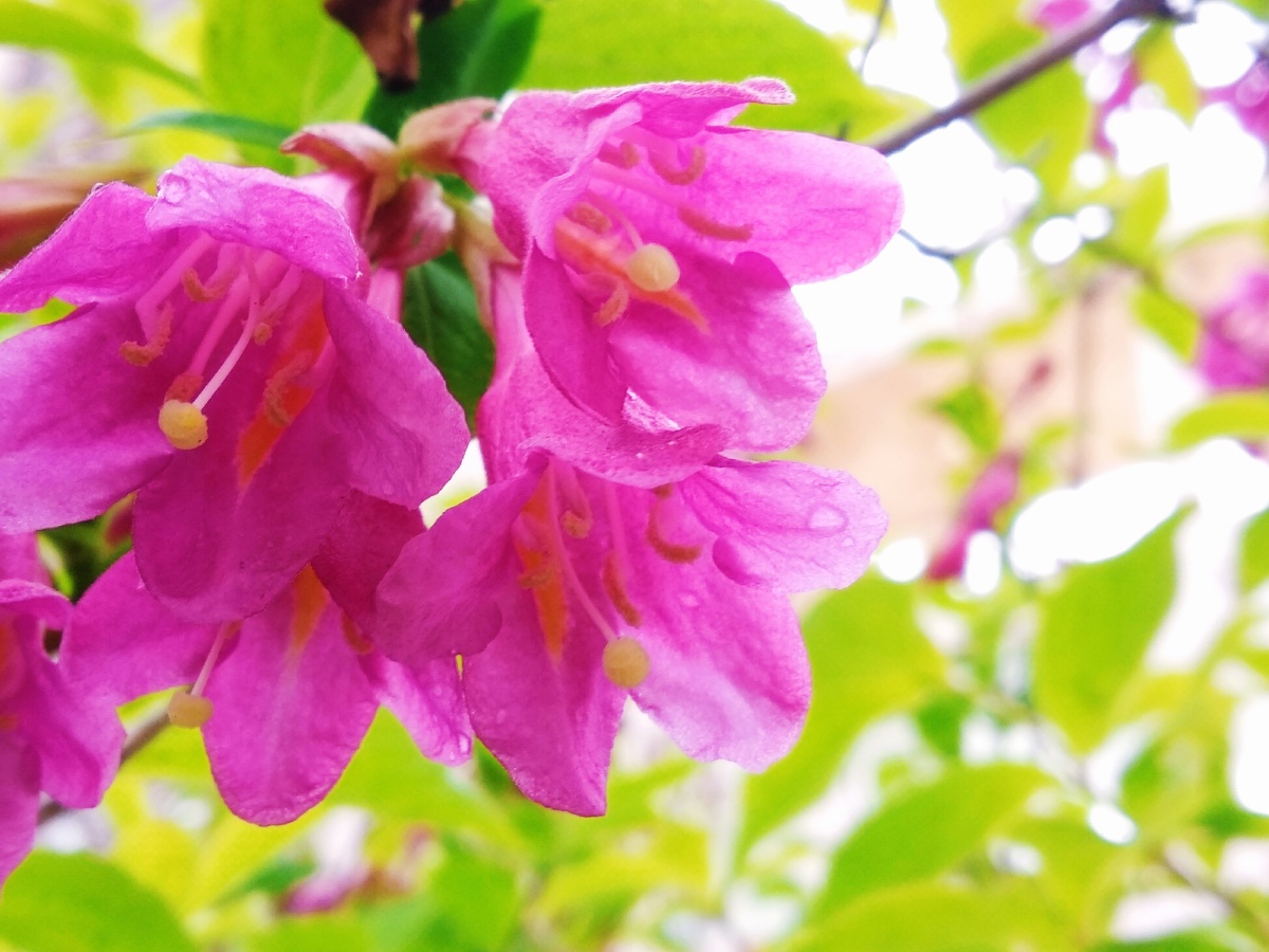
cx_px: 634
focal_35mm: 26
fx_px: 953
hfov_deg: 67.3
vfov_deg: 53.1
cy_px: 476
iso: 125
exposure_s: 1/156
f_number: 2.2
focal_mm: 3.81
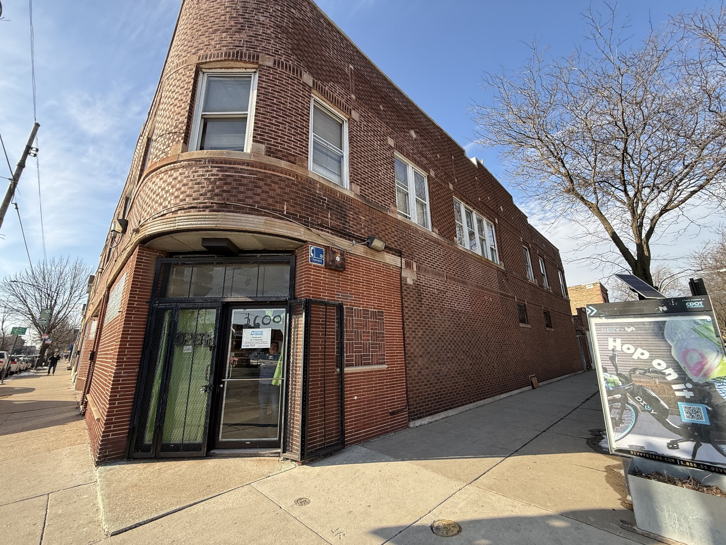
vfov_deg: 85.7
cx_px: 363
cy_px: 272
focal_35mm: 14
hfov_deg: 102.1
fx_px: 294
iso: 64
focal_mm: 2.22
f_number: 2.2
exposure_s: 1/419
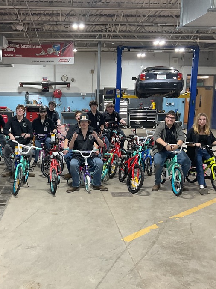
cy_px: 176
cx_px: 71
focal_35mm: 44
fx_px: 366
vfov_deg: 42.7
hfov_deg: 32.6
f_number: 1.8
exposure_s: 1/60
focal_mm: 3
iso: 80
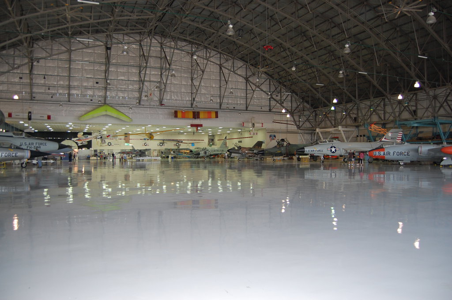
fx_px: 339
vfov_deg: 47.9
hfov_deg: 67.4
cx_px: 226
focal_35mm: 27
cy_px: 150
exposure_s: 1/60
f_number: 3.5
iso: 500
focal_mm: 18
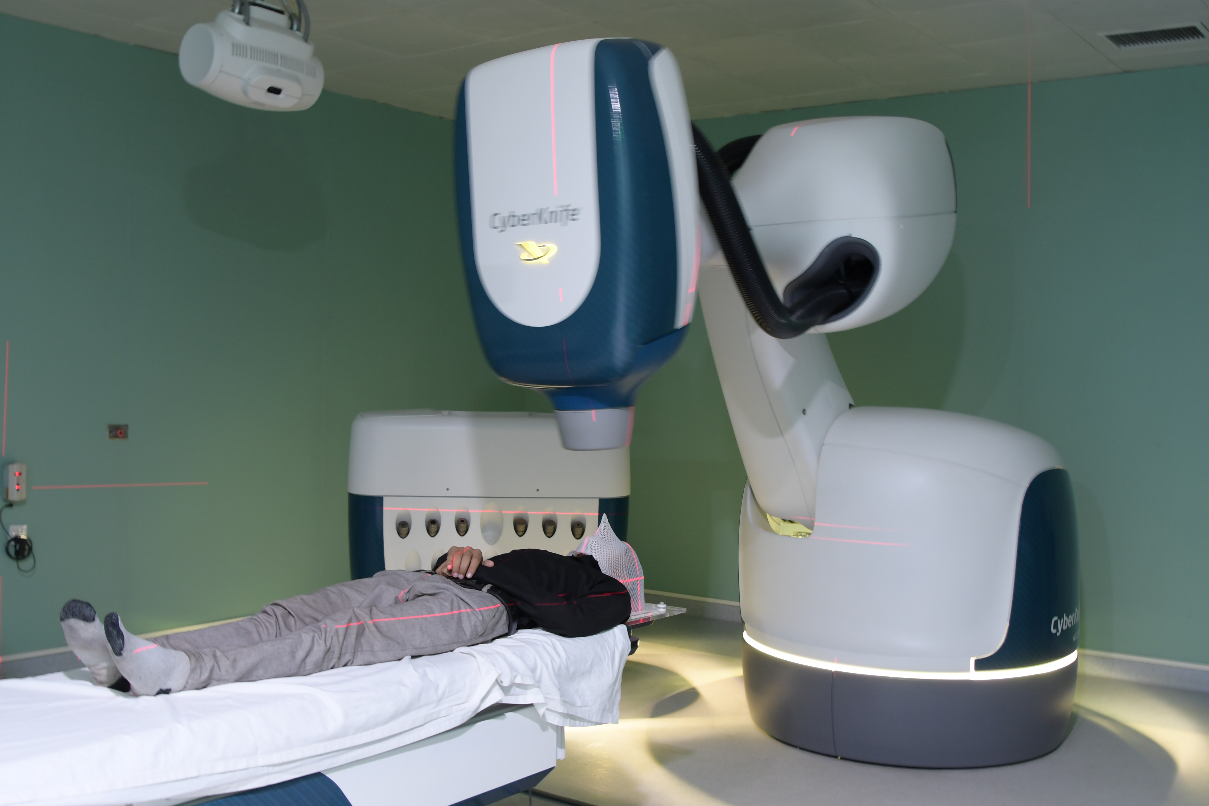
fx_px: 1209
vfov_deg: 36.9
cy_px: 403
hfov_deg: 53.1
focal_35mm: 36
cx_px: 604
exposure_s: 1/5
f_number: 3.2
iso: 400
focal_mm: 24
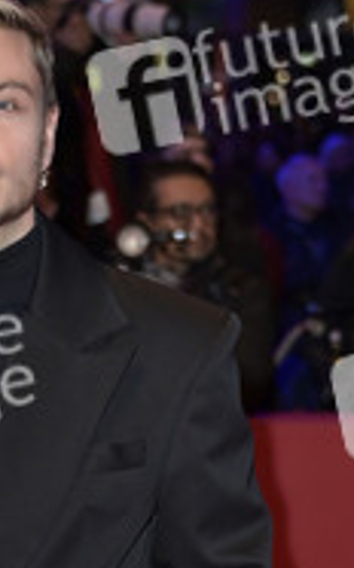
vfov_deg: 13.5
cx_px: -34
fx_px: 2365
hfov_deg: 8.5
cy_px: 541
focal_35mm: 153
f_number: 5
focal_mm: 70
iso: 800
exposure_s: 1/250
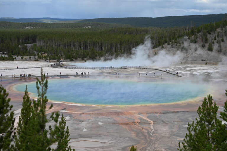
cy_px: 76
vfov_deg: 19.4
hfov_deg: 28.9
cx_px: 114
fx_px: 441
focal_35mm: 70
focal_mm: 70
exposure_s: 1/320
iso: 100
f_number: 6.3
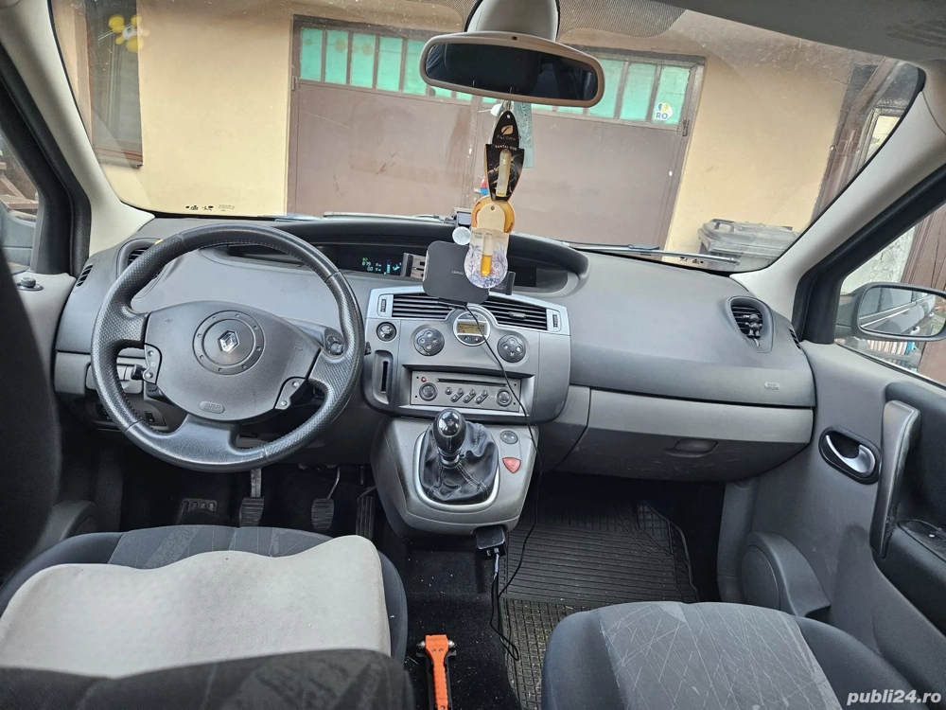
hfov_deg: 73.9
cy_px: 355
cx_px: 473
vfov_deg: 58.9
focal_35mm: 23
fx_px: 629
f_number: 1.8
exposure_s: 1/190
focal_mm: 5.4
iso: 250
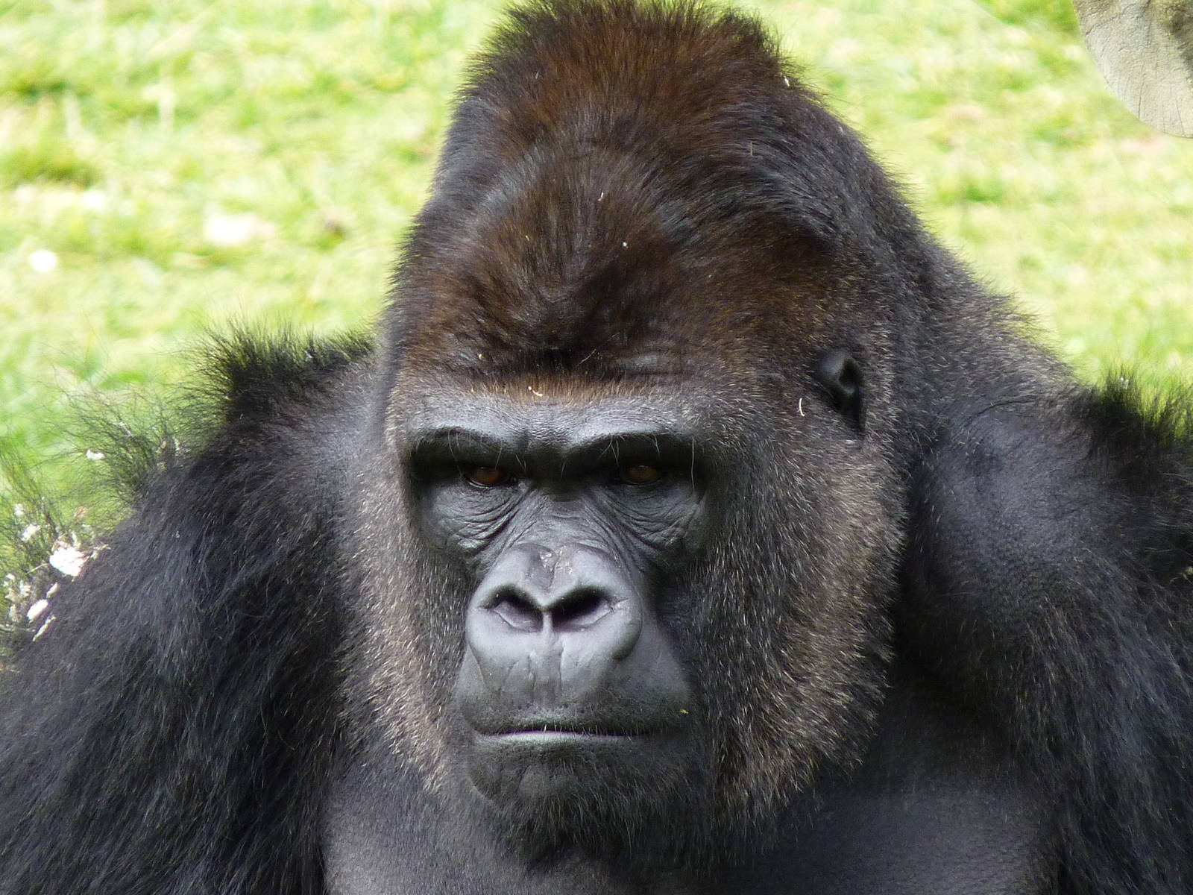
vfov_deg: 2.0
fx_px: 26158
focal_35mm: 759
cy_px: 448
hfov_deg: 2.6
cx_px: 596
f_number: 4.4
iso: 200
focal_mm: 86.4
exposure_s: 1/100
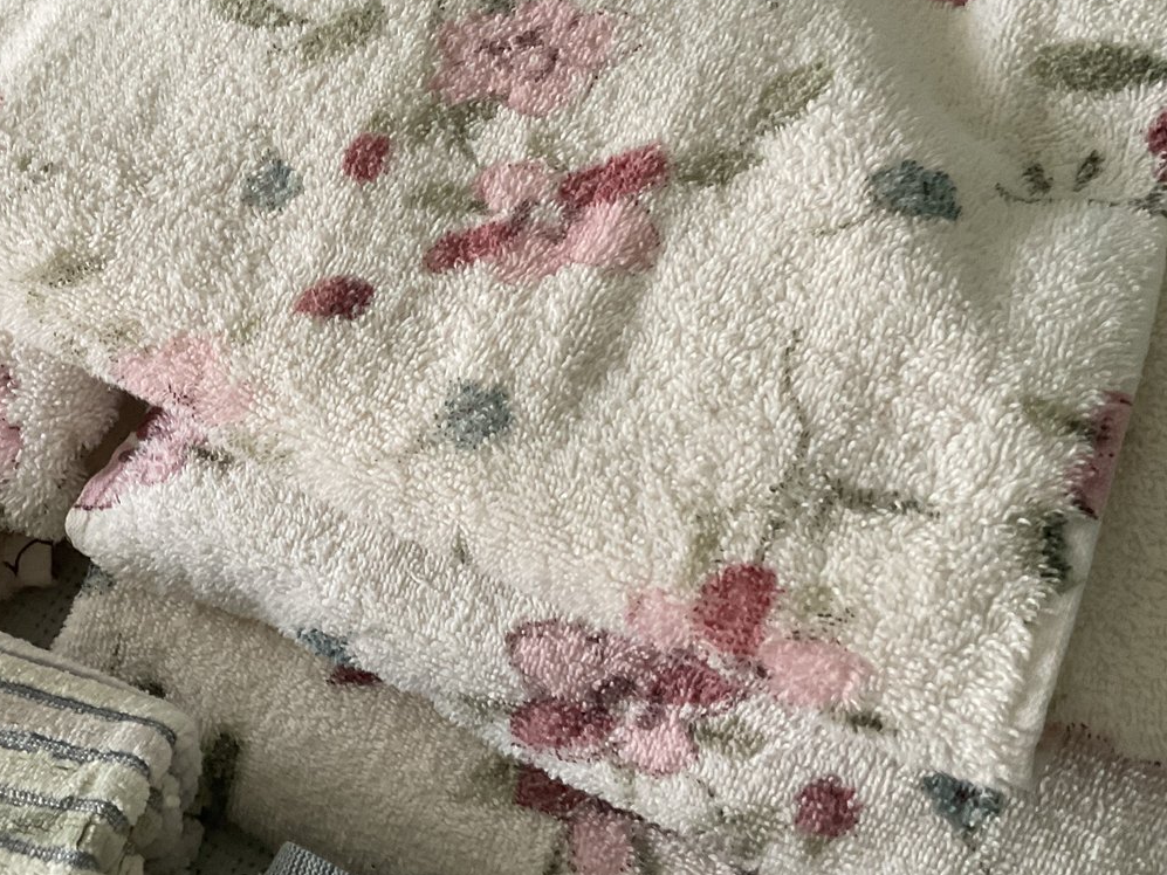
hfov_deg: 42.2
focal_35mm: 44
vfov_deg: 32.9
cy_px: 422
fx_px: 1484
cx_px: 367
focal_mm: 3
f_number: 1.8
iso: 125
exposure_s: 1/60
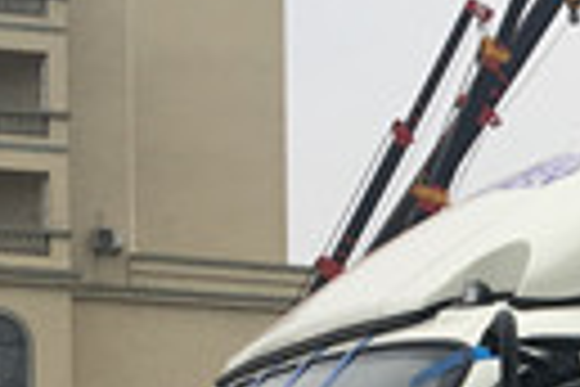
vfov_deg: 6.5
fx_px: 3270
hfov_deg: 9.5
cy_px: 857
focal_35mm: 203
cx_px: 1133
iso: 25
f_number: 2.2
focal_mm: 4.15
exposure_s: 1/164
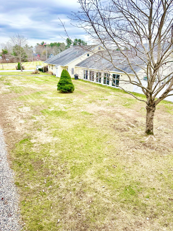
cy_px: 116
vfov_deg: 71.6
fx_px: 160
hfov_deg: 56.8
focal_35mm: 24
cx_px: 86
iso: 80
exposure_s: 1/630
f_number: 1.78
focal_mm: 6.86
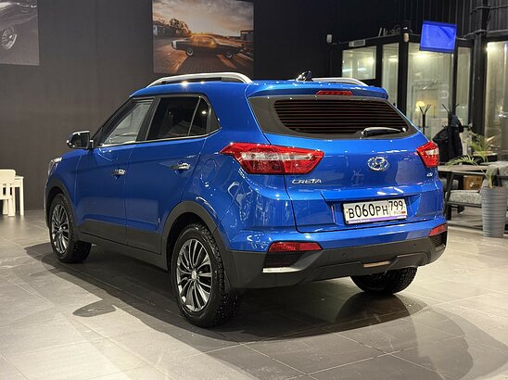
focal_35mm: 48
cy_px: 190
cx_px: 254
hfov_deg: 39.7
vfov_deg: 30.2
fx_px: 704
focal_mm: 6.76
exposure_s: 1/33
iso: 320
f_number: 1.78
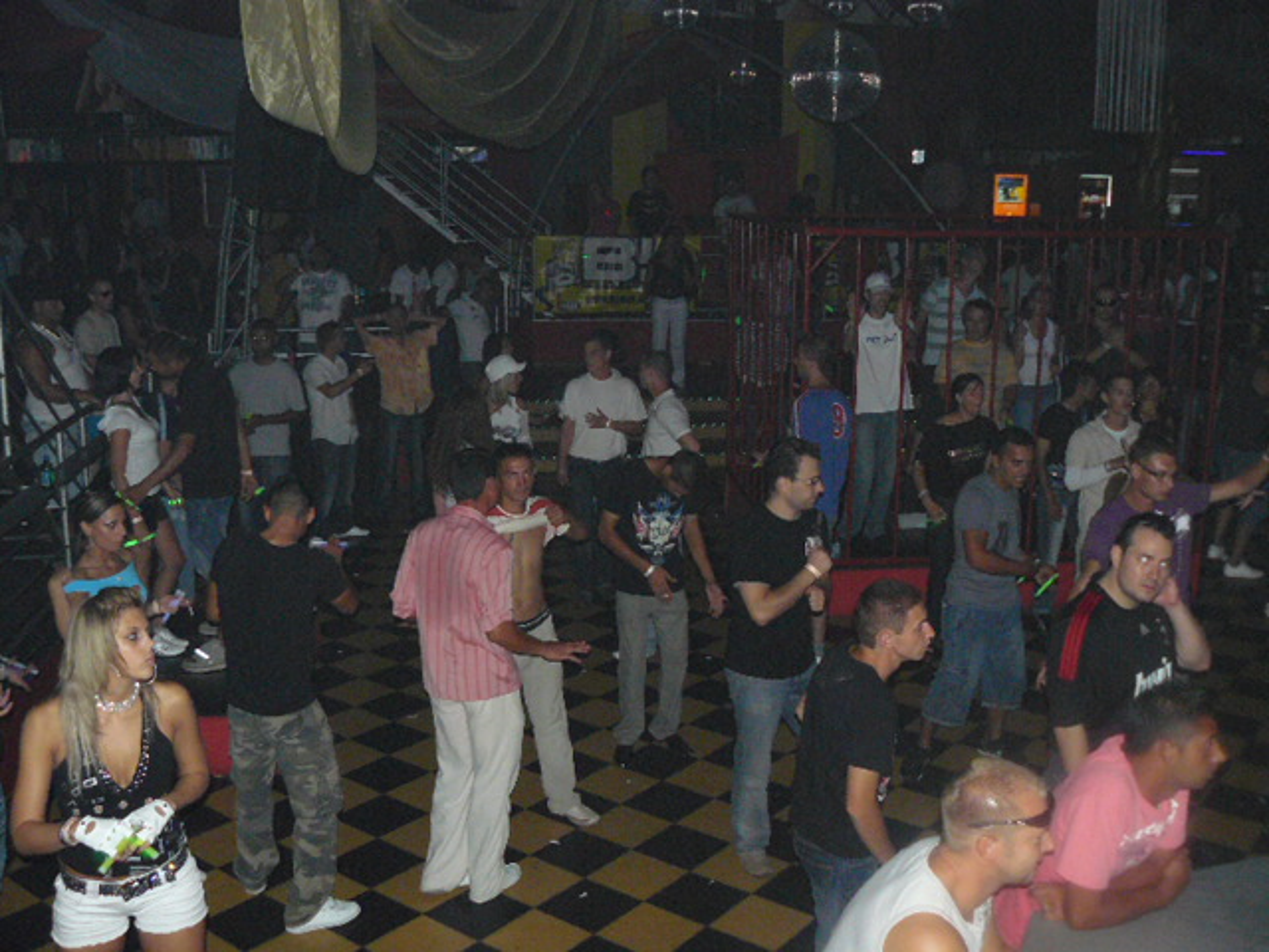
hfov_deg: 51.4
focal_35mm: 36
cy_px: 476
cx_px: 634
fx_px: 1320
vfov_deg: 39.7
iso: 400
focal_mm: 6
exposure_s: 1/25
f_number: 2.8
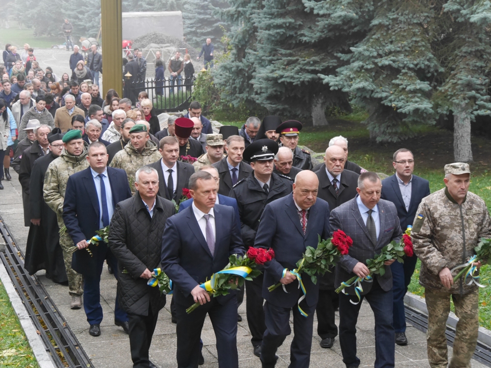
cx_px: 246
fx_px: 1049
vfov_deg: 19.9
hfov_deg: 26.3
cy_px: 184
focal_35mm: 74
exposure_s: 1/80
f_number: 4.6
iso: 1250
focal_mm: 37
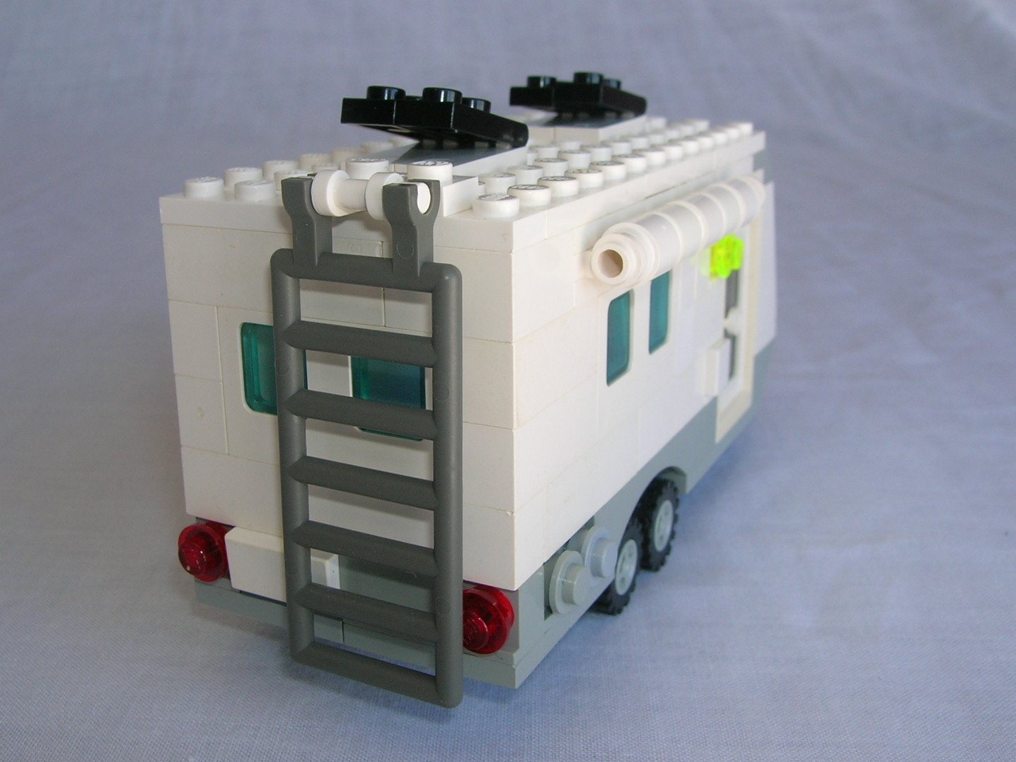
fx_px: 1145
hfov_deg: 47.8
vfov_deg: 36.8
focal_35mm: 39
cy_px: 354
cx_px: 475
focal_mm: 5.8
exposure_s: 1/52.8
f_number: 4.9
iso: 50
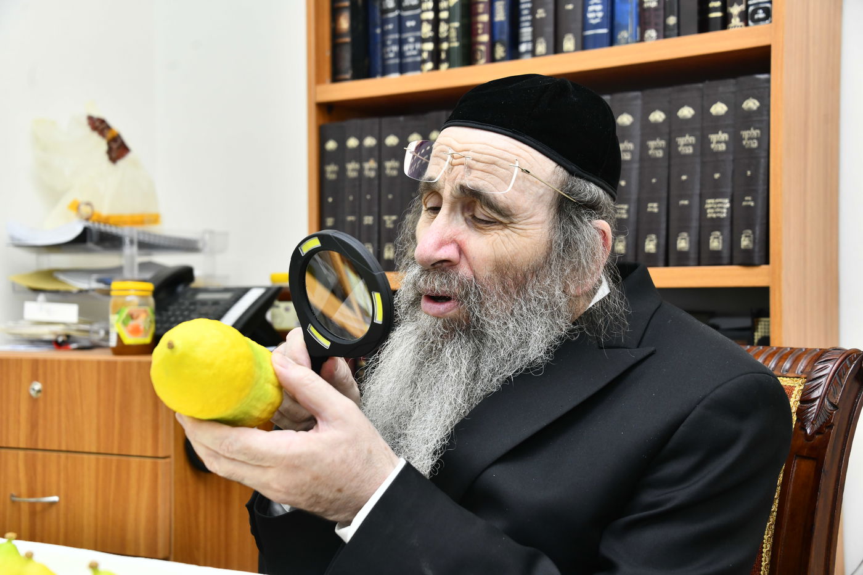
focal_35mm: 50
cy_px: 288
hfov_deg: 39.6
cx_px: 432
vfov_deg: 27.0
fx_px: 1198
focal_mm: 50
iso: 640
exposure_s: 1/160
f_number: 5.6
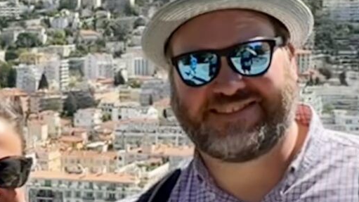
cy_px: 189
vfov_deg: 9.2
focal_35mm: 131
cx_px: -14
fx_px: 1247
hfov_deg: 16.0
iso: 80
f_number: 1.78
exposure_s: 1/2959
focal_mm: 6.76
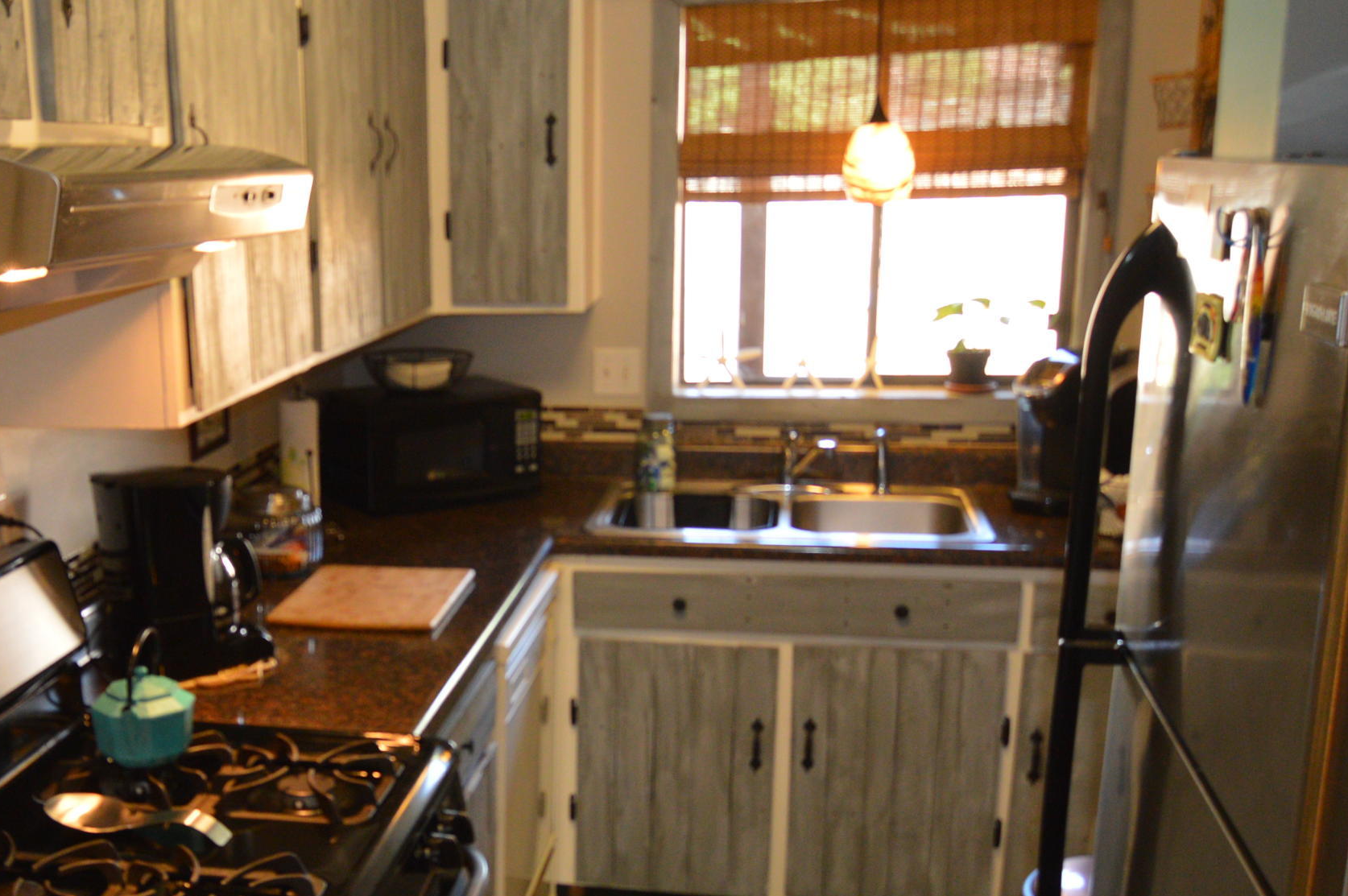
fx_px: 1609
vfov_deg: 31.0
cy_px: 577
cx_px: 334
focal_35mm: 43
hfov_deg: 44.0
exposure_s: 1/60
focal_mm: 16
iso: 800
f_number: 4
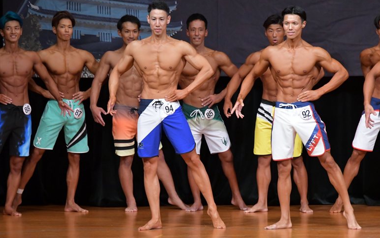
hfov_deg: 7.2
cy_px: 115
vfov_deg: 4.5
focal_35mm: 292
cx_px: 190
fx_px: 3024
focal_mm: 190
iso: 5000
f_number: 5.6
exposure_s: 1/400
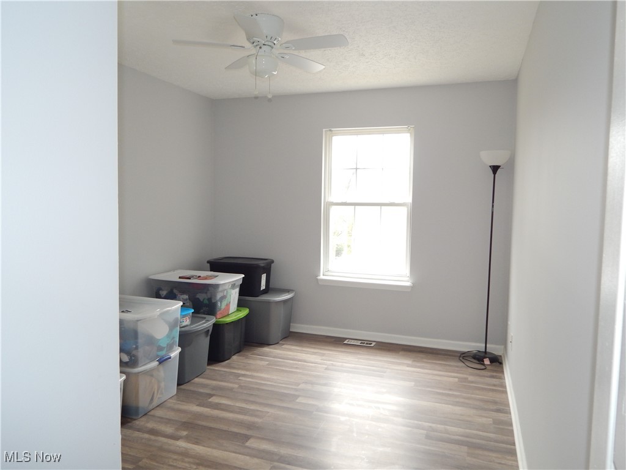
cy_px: 235
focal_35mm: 25
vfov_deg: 54.9
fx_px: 452
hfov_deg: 69.4
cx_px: 313
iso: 200
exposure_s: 1/30
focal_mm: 4.5
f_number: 3.1
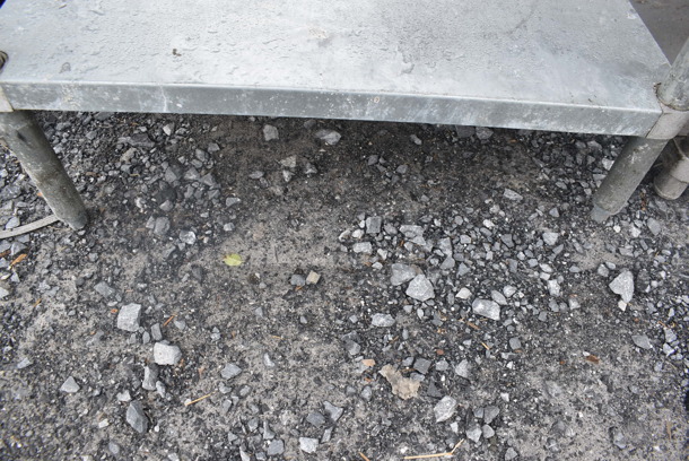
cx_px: 344
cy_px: 230
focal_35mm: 27
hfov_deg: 67.3
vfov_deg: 48.0
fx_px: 517
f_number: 6.3
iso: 200
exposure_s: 1/160
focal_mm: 18
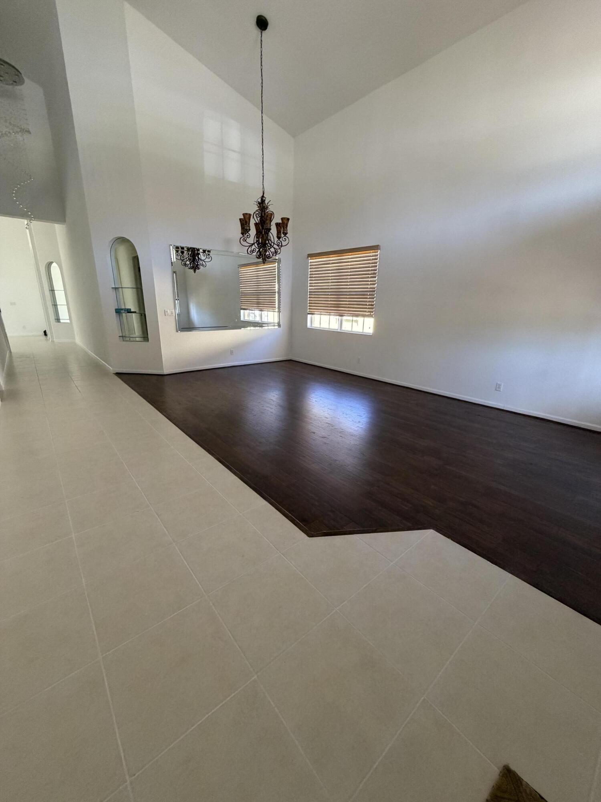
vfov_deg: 102.1
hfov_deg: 85.7
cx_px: 300
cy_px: 401
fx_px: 324
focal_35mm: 14
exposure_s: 1/79
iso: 320
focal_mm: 2.22
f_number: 2.2
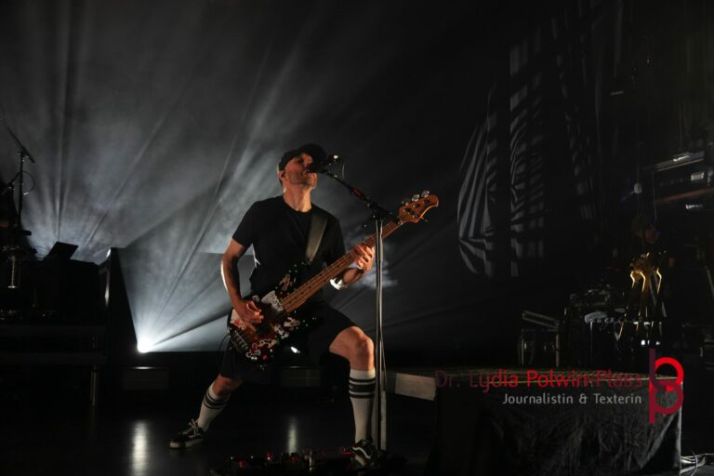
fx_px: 684
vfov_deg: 38.4
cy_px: 238
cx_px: 357
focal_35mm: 34
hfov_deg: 55.1
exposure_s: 1/160
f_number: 4
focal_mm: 23
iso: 3200
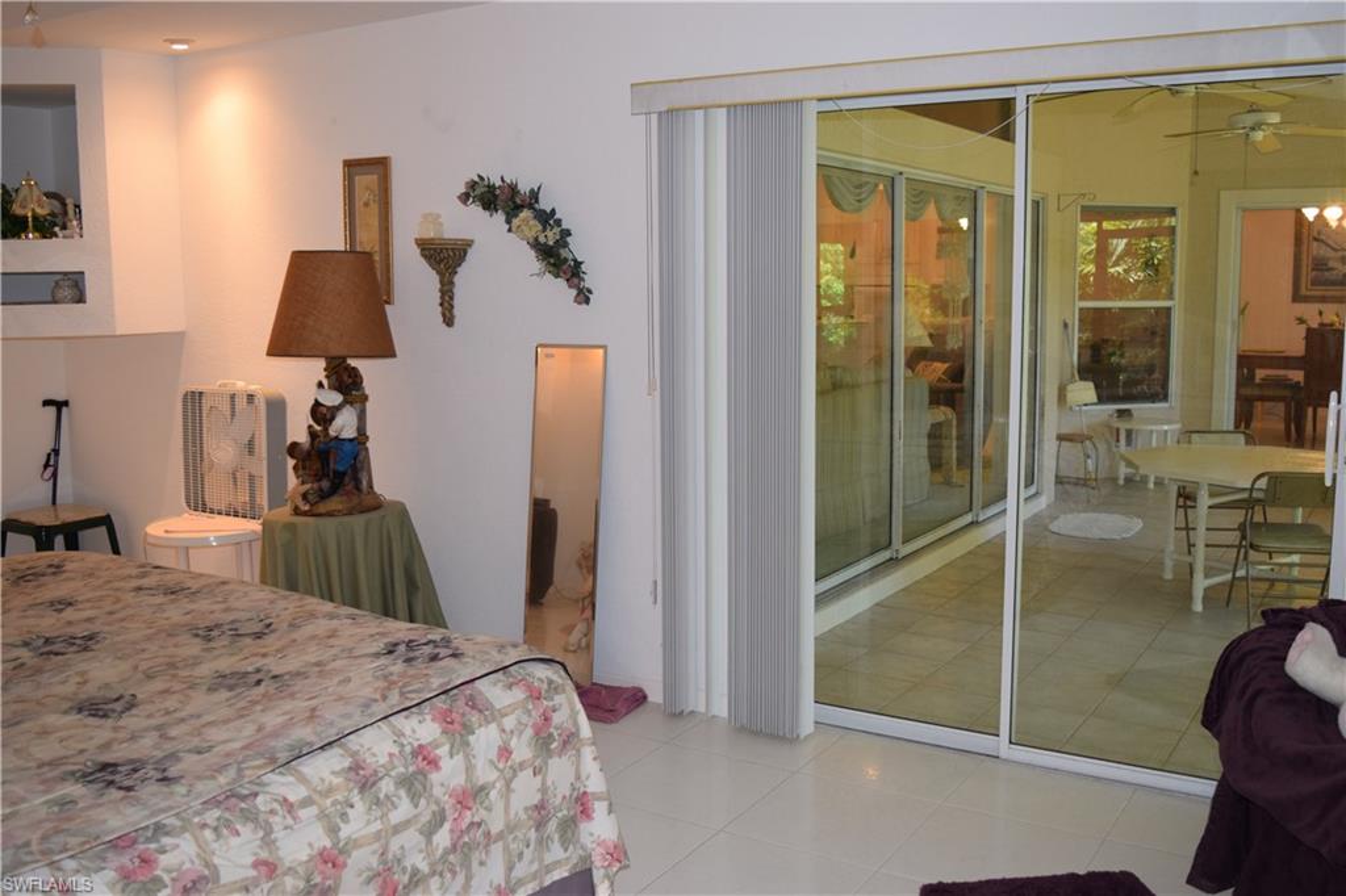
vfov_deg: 38.3
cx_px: 673
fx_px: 1289
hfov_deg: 55.1
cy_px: 448
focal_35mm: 34
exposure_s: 1/80
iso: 800
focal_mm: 23
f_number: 4.5
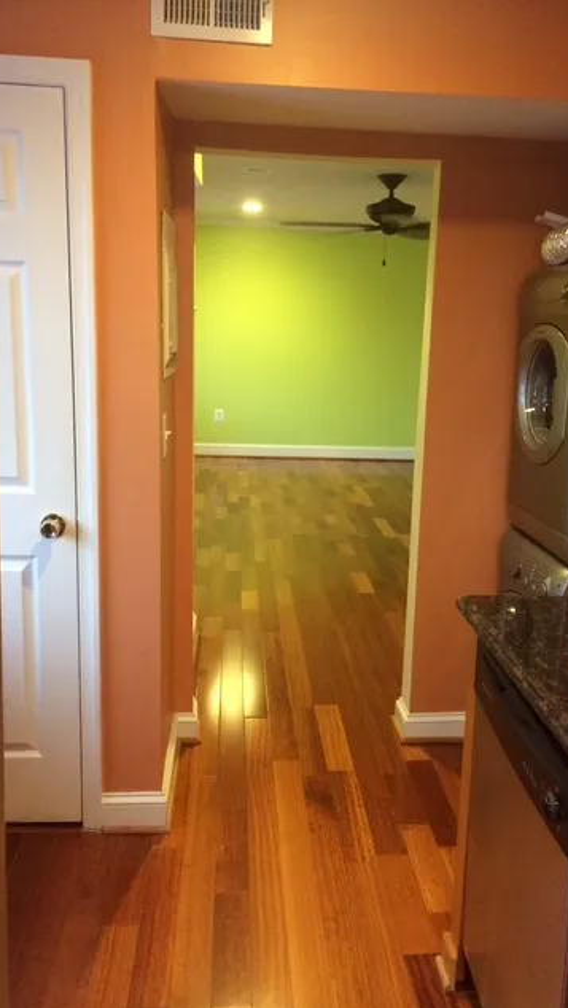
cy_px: 507
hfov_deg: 35.6
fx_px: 883
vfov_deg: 59.5
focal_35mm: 33
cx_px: 305
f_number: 2.2
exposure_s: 1/30
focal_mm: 4.12
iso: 320
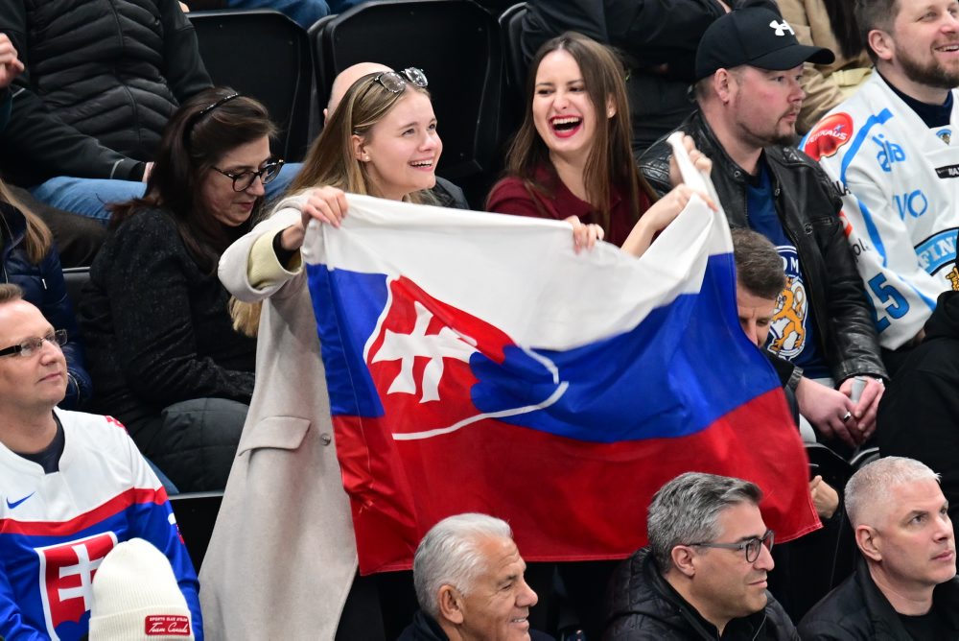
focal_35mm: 400
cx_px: 480
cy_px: 320
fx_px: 10661
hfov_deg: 5.2
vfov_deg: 3.4
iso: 2000
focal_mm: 400
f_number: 5.6
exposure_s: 1/160
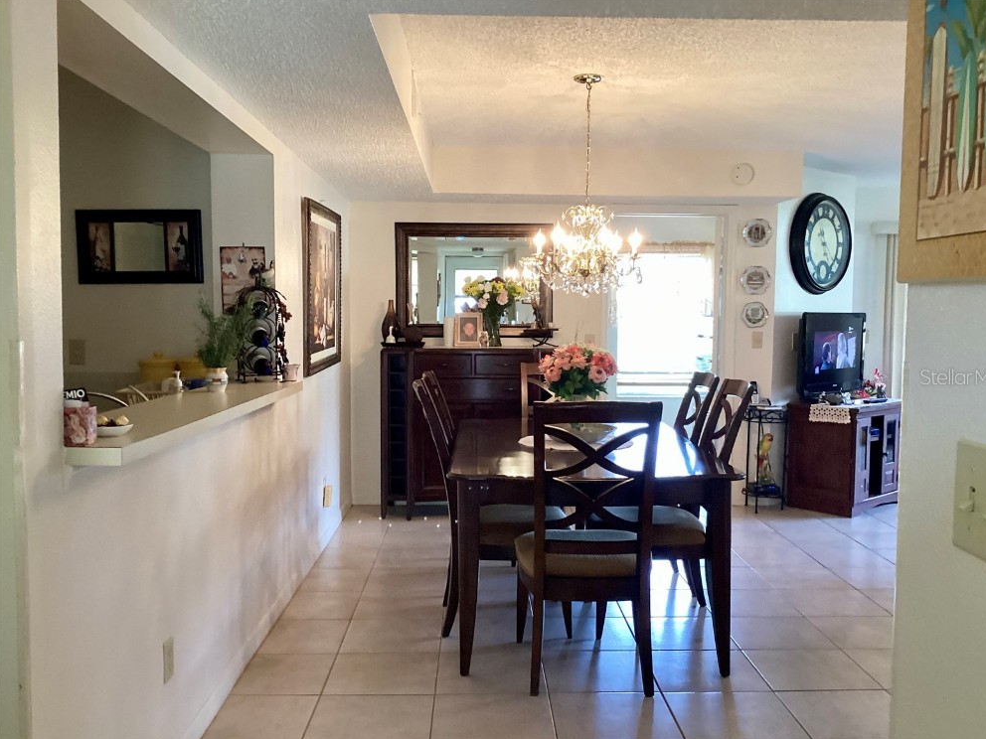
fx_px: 911
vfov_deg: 44.2
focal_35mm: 32
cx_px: 505
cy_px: 376
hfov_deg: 56.8
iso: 250
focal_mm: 3.3
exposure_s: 1/60
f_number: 2.4
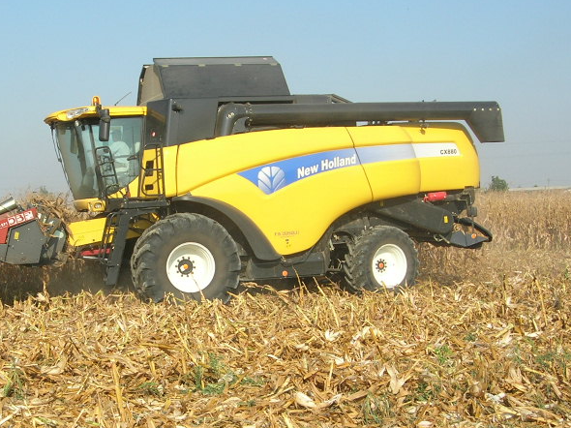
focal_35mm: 66
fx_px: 1088
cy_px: 259
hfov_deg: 29.2
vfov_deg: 22.2
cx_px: 194
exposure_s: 1/445
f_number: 4.8
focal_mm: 7.8
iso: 64
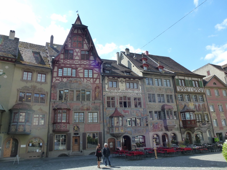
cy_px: 85
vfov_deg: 56.8
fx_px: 157
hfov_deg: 71.6
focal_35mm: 24
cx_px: 114
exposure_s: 1/500
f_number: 4
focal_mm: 4.3
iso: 160
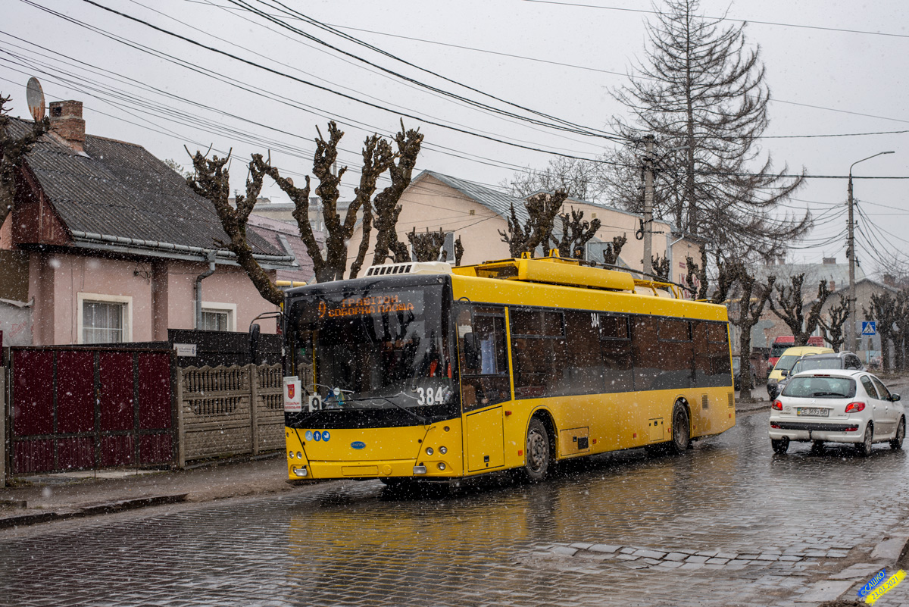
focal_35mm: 50
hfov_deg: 39.6
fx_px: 1263
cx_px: 454
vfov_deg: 27.0
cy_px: 304
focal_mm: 50
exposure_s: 1/250
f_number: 5
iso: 100
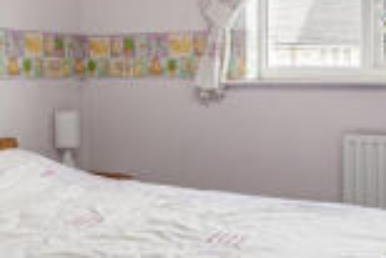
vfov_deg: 26.3
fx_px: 547
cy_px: 74
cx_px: 179
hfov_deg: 38.8
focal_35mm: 51
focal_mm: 12
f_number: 9
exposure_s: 1/15
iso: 320
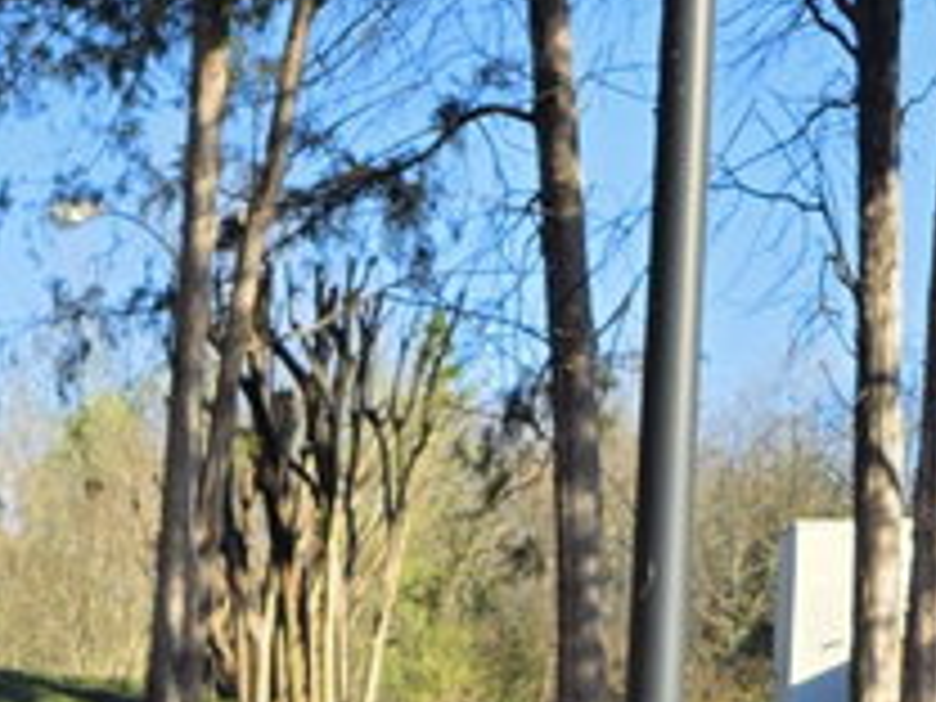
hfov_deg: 16.8
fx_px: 3055
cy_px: 1368
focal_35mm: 113
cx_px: -148
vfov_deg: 11.8
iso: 80
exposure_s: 1/1829
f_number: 1.7
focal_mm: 6.3
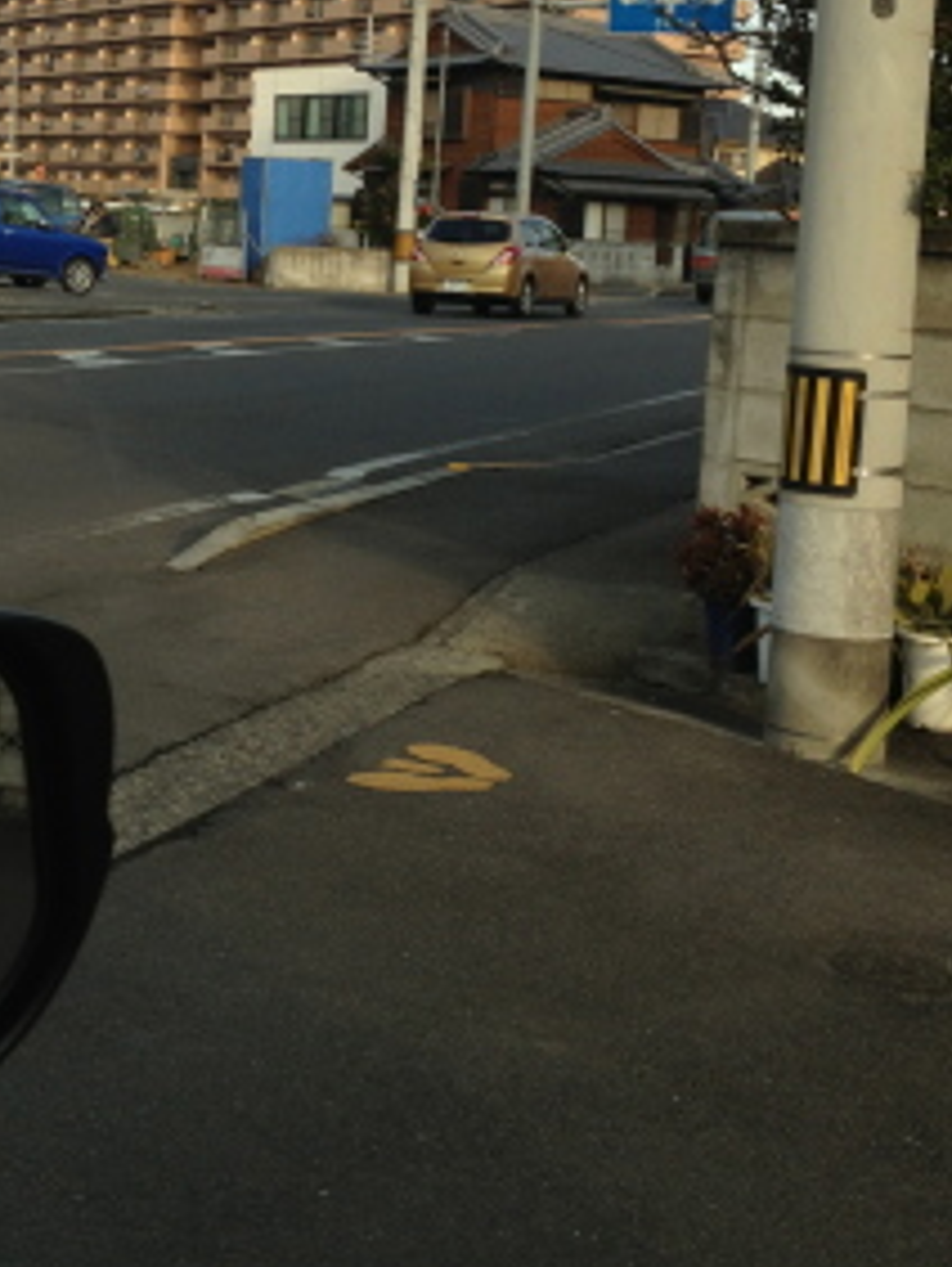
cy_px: 409
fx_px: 2270
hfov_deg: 23.5
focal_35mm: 62
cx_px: 258
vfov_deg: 30.9
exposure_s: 1/421
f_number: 2.4
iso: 50
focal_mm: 4.28
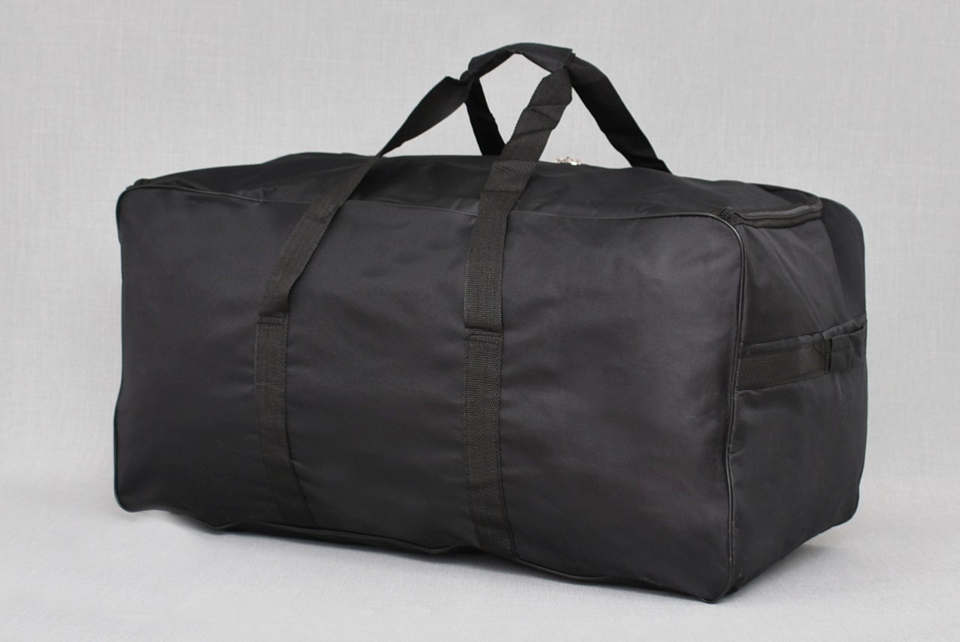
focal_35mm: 40
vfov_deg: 33.1
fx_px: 1081
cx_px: 480
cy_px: 321
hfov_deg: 47.9
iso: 100
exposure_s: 1/60
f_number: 5.6
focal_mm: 27
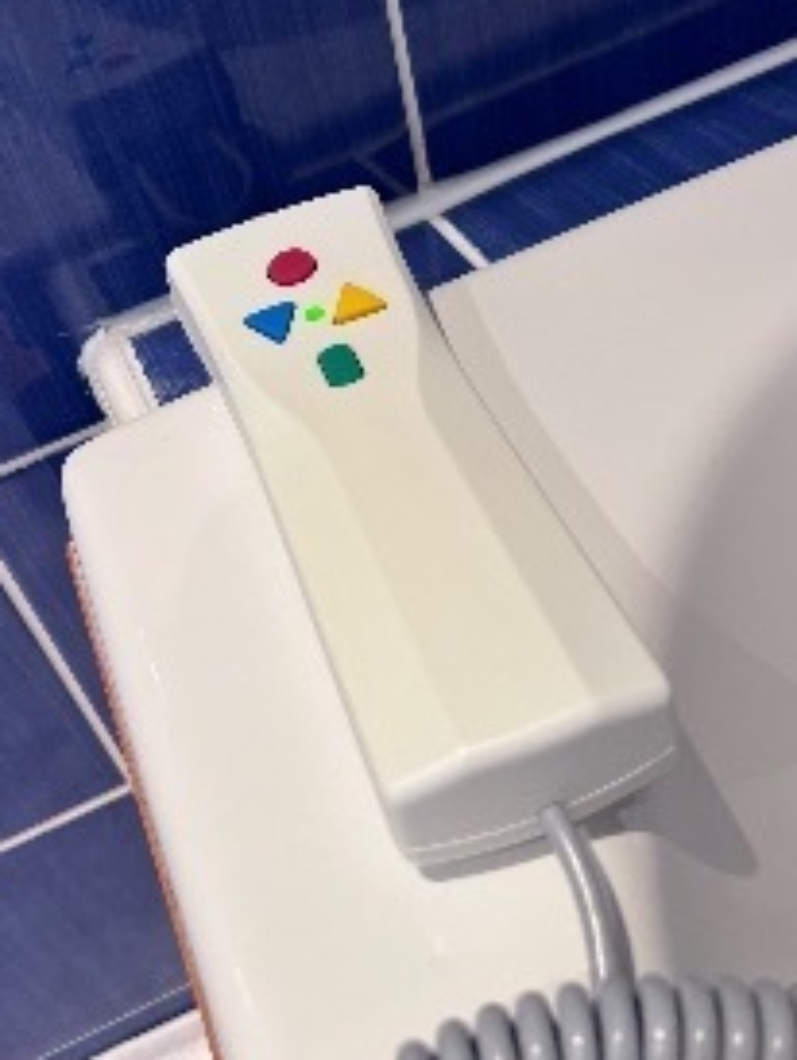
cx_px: 327
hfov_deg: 39.6
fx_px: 1103
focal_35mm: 36
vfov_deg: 51.2
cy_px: 464
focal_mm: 5.7
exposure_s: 1/100
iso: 125
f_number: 1.5
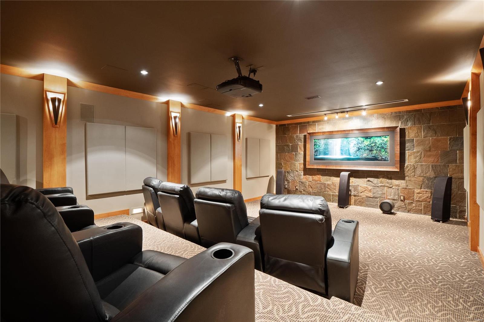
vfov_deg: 73.7
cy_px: 161
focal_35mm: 16
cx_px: 242
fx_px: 215
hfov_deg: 96.7
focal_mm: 8
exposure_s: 5
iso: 400
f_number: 7.1
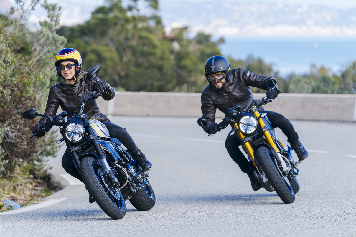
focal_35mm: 200
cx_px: 178
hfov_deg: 10.3
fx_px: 1978
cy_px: 118
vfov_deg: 6.9
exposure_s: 1/500
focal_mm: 200
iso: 160
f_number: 4.5
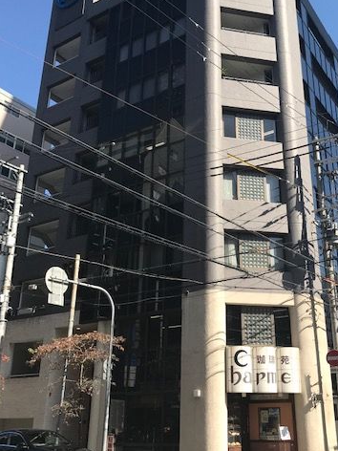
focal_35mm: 38
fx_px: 495
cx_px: 212
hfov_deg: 37.5
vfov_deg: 48.9
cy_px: 209
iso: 20
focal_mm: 3.99
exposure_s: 1/1368
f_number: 1.8
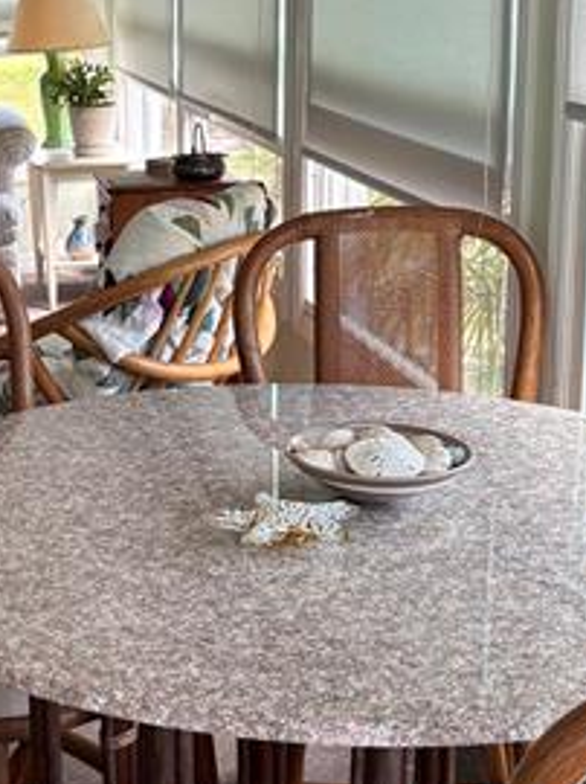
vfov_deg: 26.3
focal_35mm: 74
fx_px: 1673
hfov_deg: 19.2
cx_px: -20
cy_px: 363
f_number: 1.6
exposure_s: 1/121
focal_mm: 5.96
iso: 80
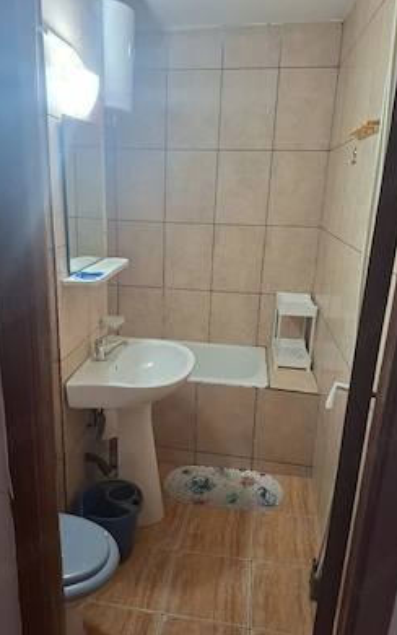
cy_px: 322
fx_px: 432
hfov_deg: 49.3
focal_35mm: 25
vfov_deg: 72.5
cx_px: 184
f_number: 1.8
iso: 320
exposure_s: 1/60.2
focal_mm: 5.54
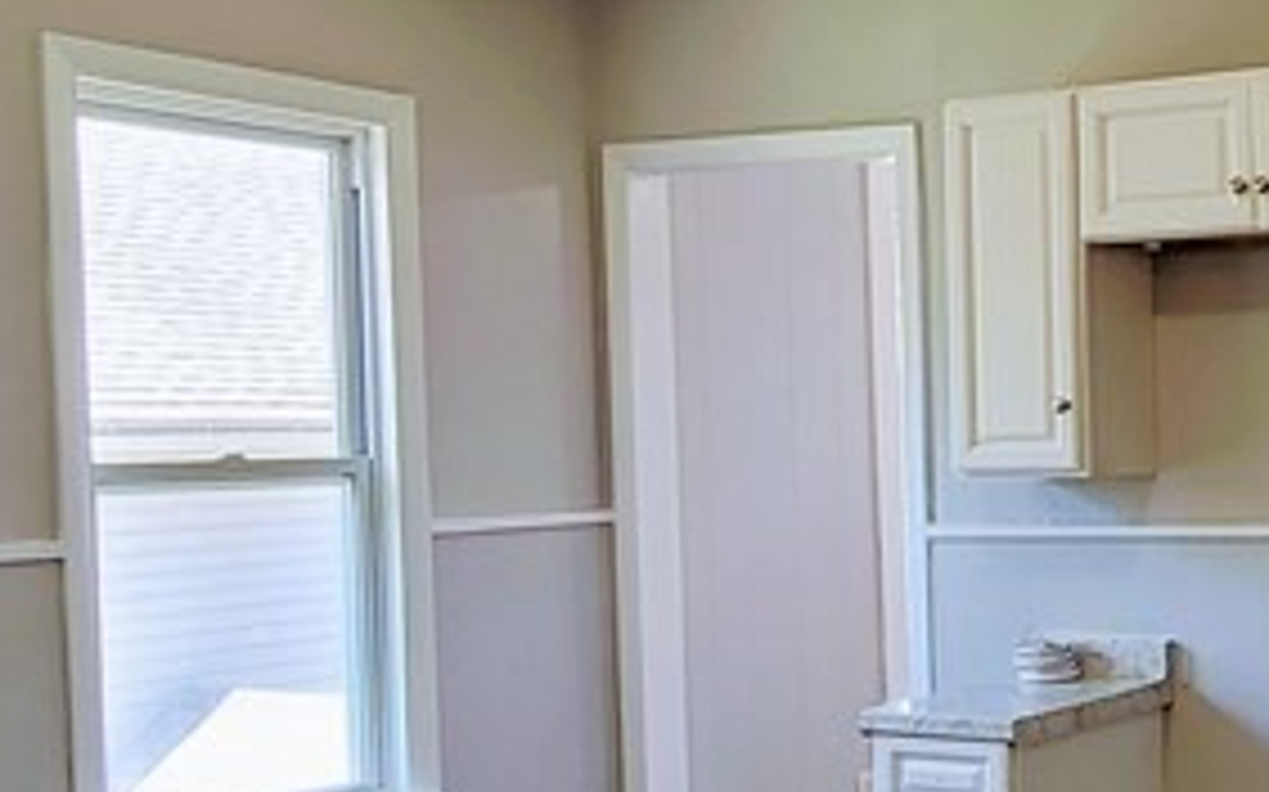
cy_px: 459
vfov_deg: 25.8
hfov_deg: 36.4
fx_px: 1729
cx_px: 1260
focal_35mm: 50
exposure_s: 1/60
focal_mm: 2.2
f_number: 2.2
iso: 125
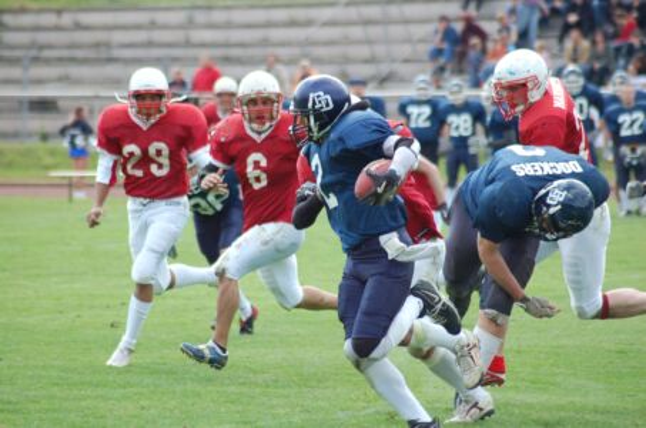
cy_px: 214
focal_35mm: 255
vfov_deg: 5.4
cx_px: 323
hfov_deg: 8.1
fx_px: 4566
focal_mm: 170
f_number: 4.8
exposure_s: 1/640
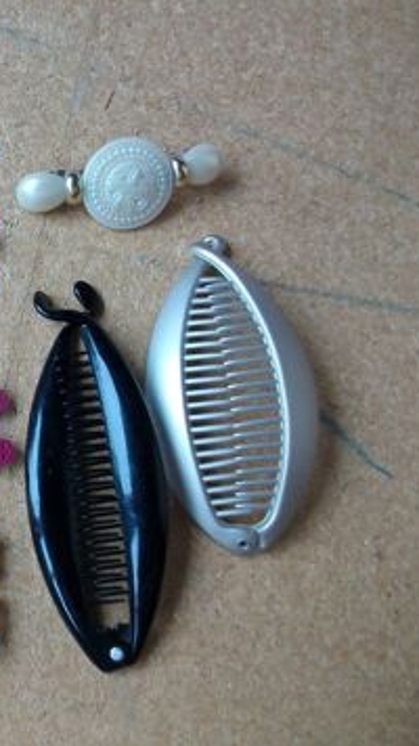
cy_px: 371
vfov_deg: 43.7
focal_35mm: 47
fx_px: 929
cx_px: -54
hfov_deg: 23.6
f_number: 2.9
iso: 181
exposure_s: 1/40
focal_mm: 5.7
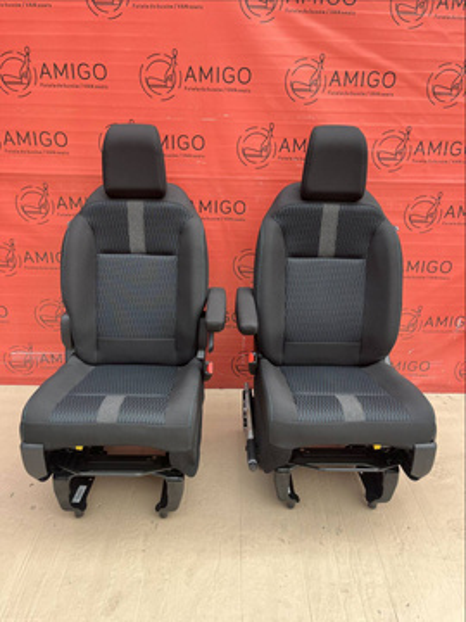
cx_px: 233
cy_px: 311
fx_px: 467
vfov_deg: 67.3
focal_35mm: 26
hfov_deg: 53.1
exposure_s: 1/164
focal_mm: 5.1
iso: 40
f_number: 1.6
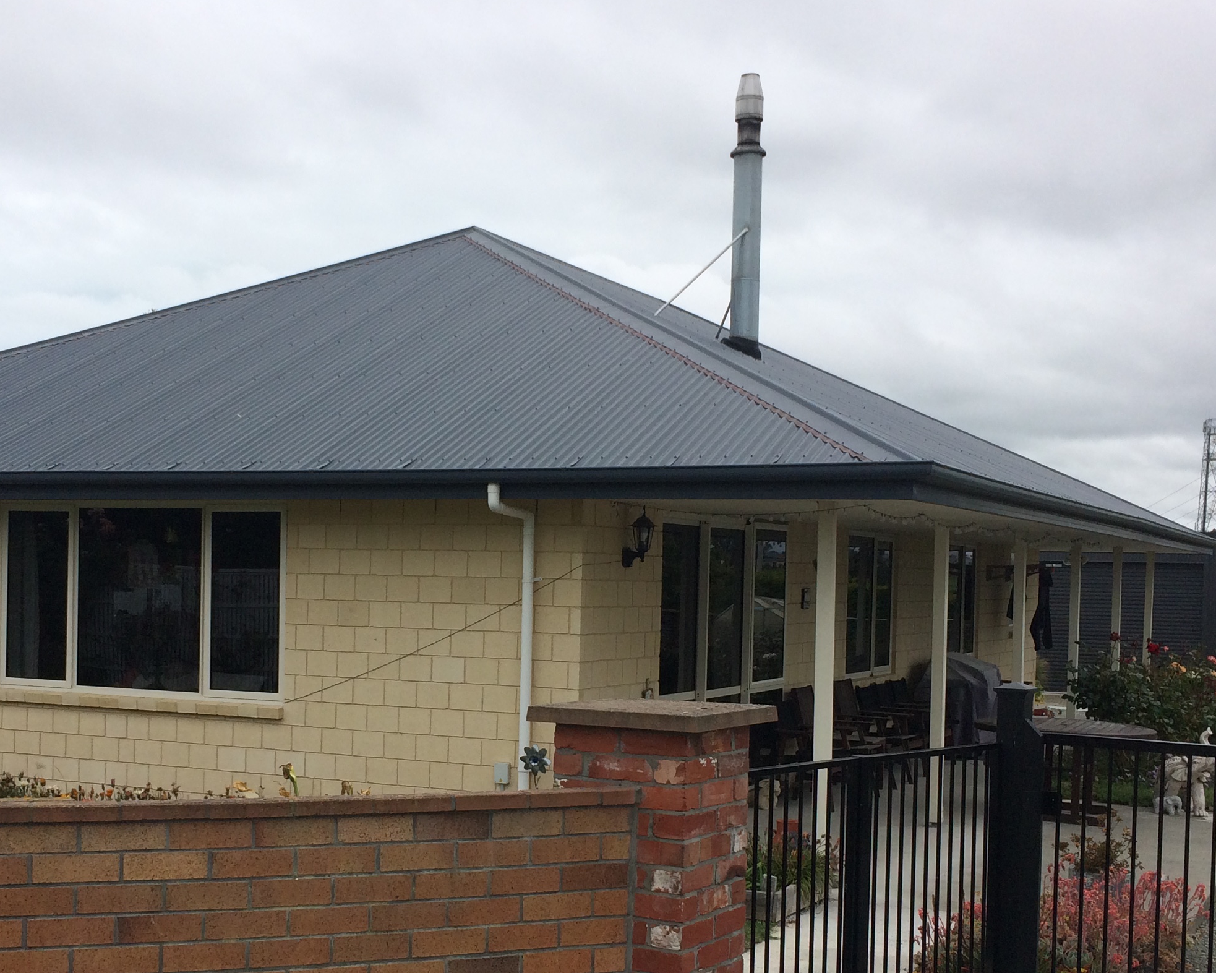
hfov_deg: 39.4
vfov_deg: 31.9
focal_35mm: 47
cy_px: 630
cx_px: 497
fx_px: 1692
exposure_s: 1/2415
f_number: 2.2
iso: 32
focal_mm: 4.15
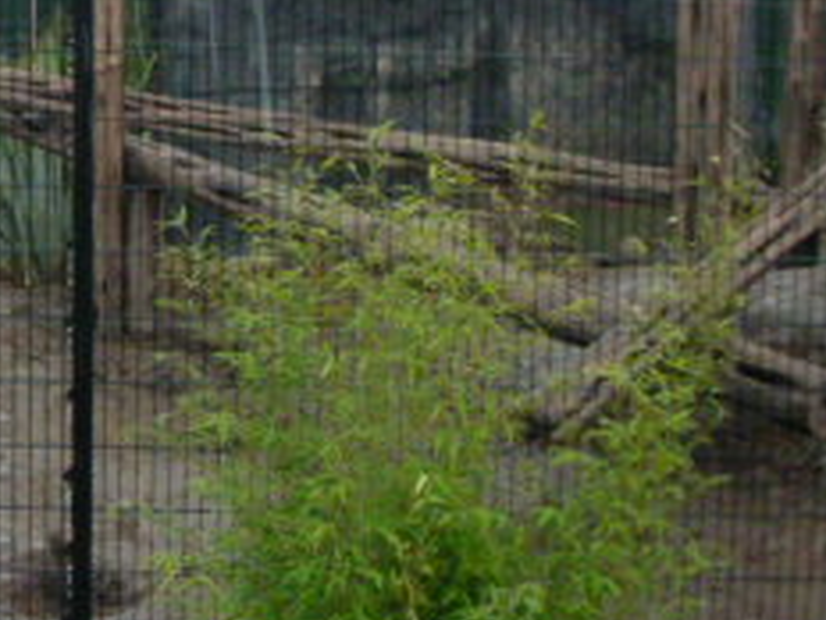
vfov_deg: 14.0
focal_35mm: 105
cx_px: -132
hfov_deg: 17.9
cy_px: 157
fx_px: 2505
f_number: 3.5
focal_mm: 6.3
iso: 400
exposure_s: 1/134
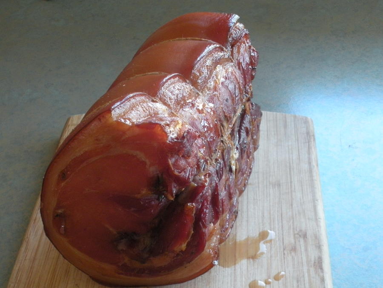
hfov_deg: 31.2
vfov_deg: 23.7
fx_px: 686
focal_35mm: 62
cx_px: 192
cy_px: 144
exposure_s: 1/28.1
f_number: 4.6
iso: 400
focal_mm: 11.2
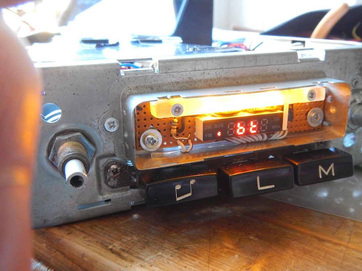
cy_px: 136
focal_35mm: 33
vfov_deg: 42.9
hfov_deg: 55.4
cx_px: 181
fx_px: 345
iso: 640
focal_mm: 5.9
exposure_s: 1/8
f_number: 3.9
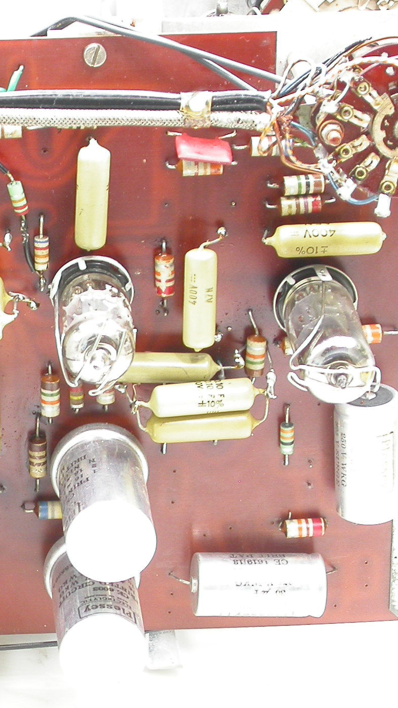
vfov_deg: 13.7
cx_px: -66
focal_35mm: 157
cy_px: 392
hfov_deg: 7.7
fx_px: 2946
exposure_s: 1/7.8
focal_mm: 18.2
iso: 100
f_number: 4.2
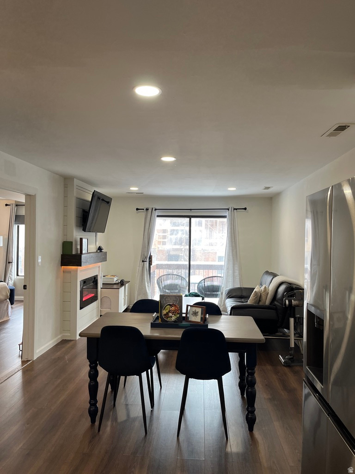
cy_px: 237
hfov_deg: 53.1
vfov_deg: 67.3
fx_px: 356
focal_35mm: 26
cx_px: 178
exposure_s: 1/120
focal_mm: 5.1
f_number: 1.6
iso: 100
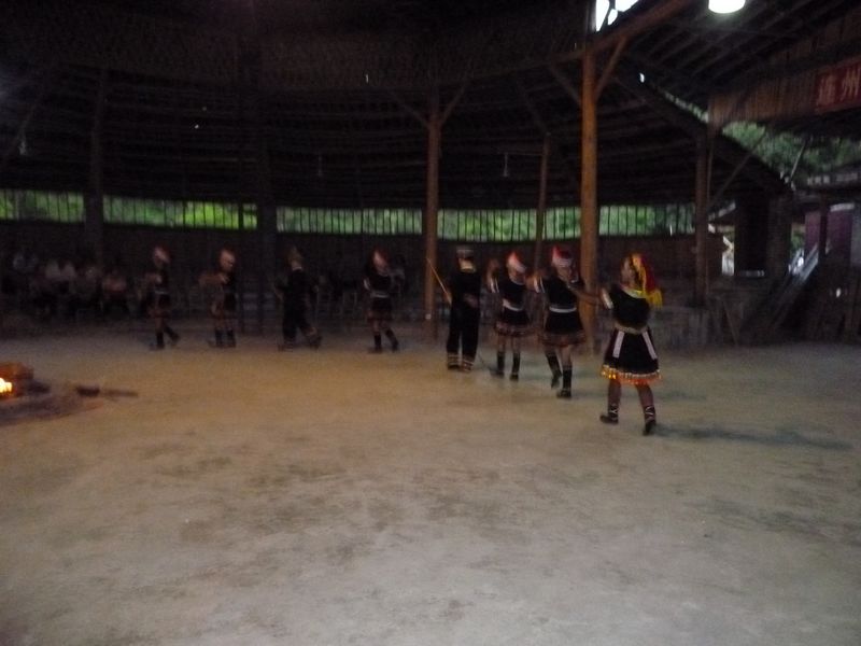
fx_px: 622
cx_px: 430
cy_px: 323
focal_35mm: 25
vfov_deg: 54.9
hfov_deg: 69.4
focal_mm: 4.5
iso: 800
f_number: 3.3
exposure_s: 1/30
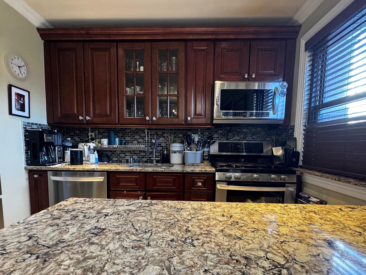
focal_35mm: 18
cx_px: 179
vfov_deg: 71.0
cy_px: 162
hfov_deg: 87.7
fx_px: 190
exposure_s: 1/60
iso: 320
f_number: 2.2
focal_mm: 2.22
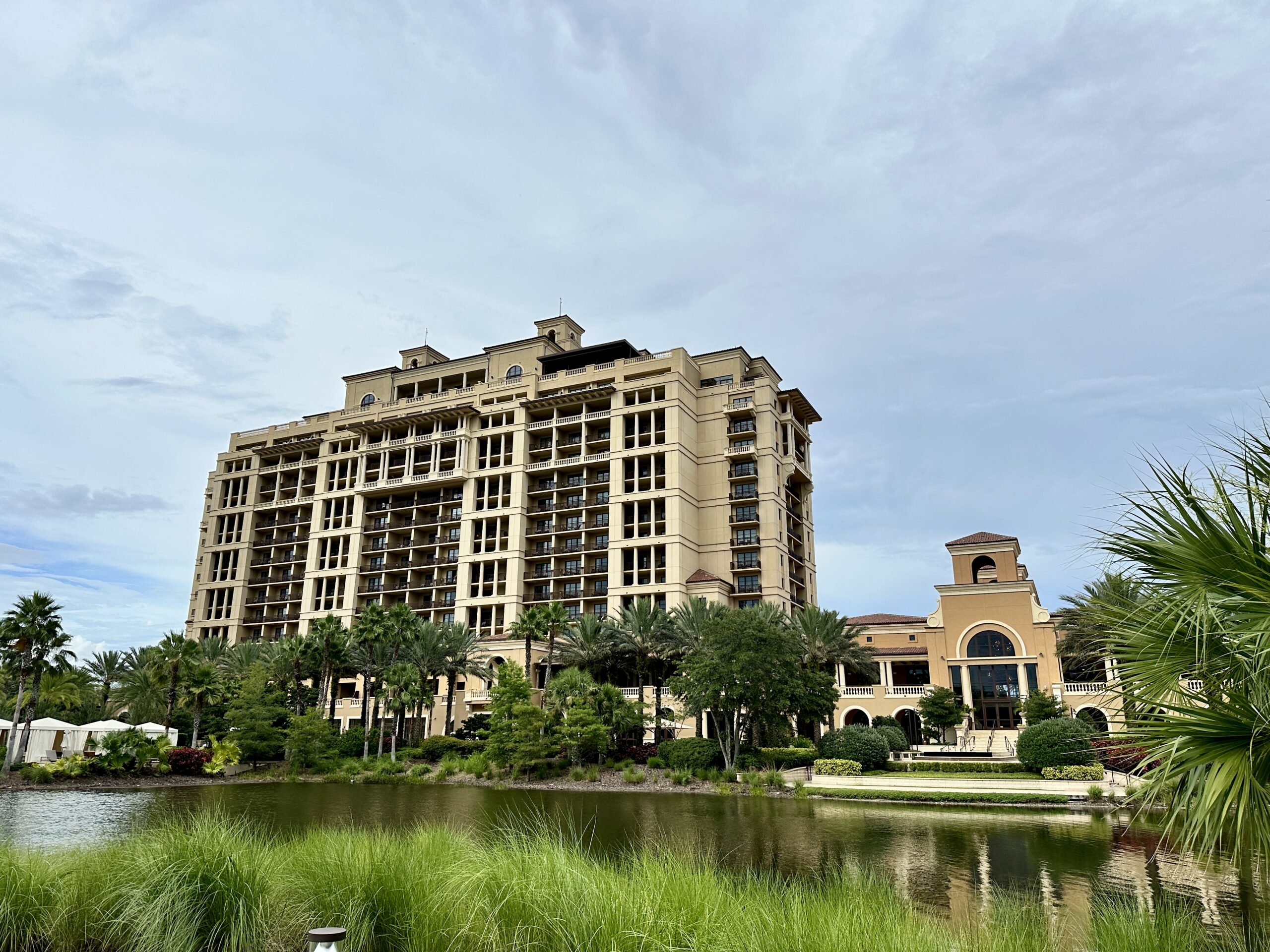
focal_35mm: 24
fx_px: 881
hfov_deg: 71.6
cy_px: 476
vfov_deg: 56.8
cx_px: 635
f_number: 1.78
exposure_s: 1/7042
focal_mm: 6.86
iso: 80
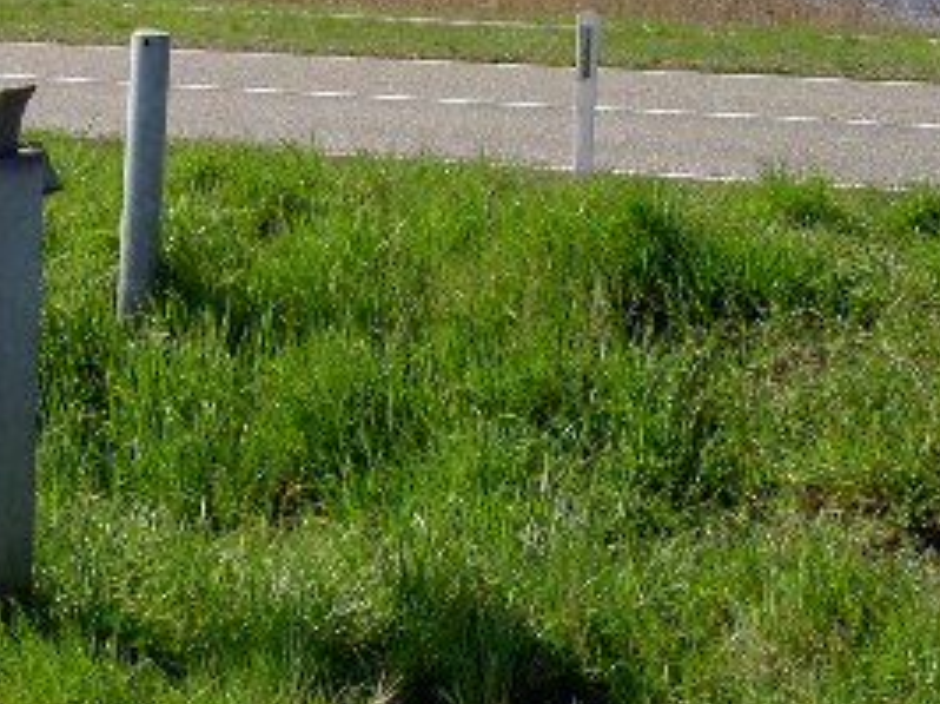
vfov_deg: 15.6
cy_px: 131
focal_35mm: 94
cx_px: 251
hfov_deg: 20.7
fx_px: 2550
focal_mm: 8
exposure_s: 1/400
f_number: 4.7
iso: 50
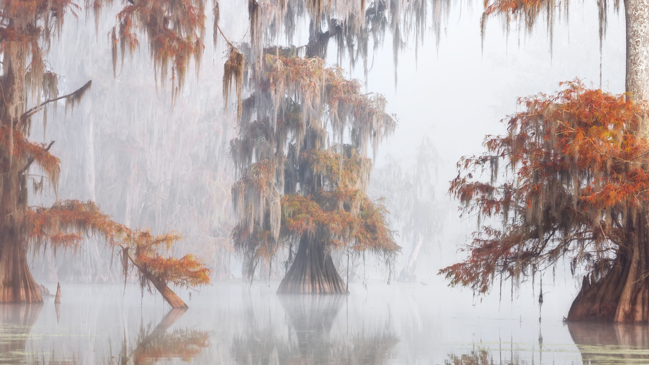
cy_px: 189
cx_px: 324
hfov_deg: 12.8
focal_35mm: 168
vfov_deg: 7.2
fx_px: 2891
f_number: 7.1
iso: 64
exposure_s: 1/50
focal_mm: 160
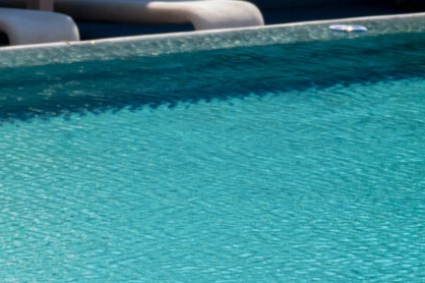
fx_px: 3610
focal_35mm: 306
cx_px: -377
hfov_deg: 6.6
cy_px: 353
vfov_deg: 4.5
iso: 200
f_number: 4
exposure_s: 1/8000
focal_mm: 50
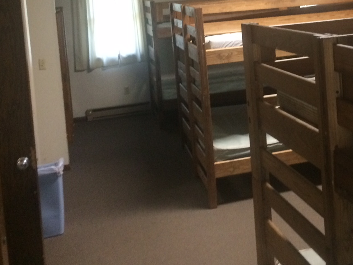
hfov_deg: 33.9
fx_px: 561
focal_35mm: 55
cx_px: 284
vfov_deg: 25.7
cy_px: 25
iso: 250
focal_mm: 4.15
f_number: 2.2
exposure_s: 1/24
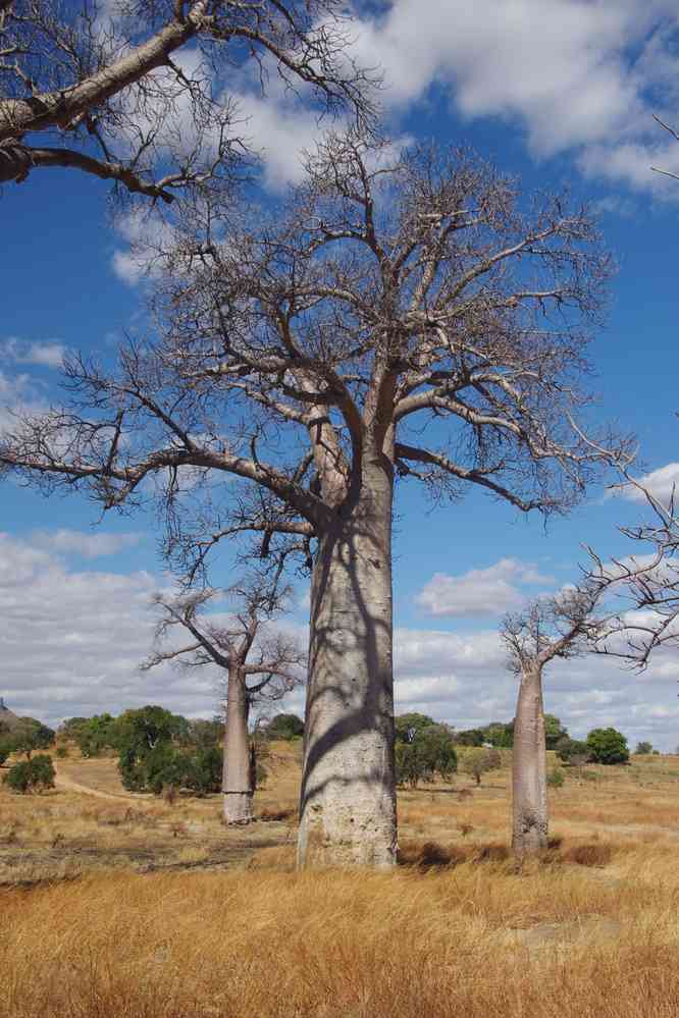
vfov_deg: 45.4
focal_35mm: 43
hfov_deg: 31.2
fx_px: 1216
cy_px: 509
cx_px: 340
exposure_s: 1/125
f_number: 11
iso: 200
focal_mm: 29.4
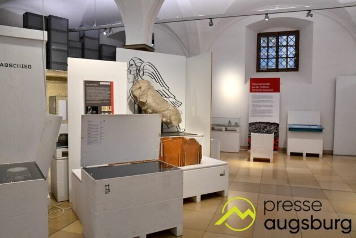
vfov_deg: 48.0
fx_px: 267
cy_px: 119
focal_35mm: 27
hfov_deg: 67.4
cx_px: 178
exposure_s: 1/200
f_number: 9
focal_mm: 18
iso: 5000
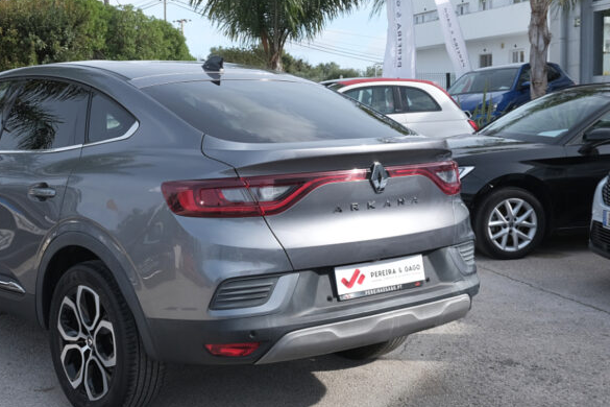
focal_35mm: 56
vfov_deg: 24.2
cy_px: 208
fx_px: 949
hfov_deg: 35.1
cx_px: 176
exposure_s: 1/160
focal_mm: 21.5
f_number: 9
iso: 160
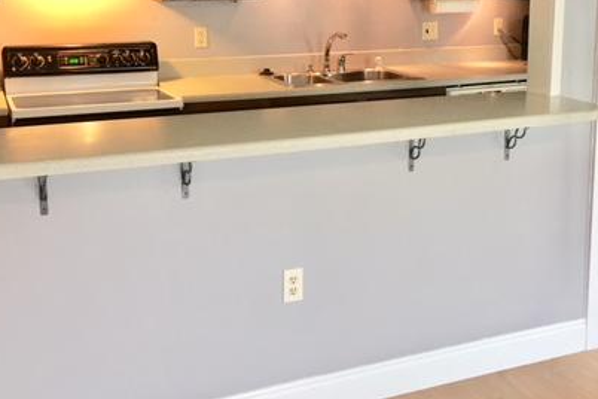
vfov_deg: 27.6
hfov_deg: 40.9
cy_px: 91
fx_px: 797
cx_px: 363
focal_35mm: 48
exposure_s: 1/15
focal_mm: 4.15
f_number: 2.2
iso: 32
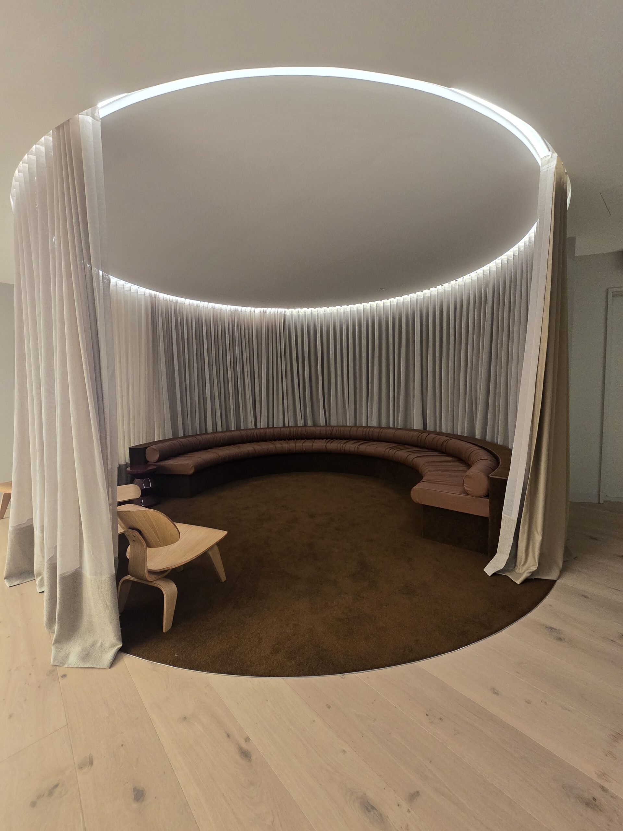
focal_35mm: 13
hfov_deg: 89.9
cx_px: 312
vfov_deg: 106.2
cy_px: 416
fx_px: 312
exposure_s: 1/98
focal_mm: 2.2
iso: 400
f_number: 2.2
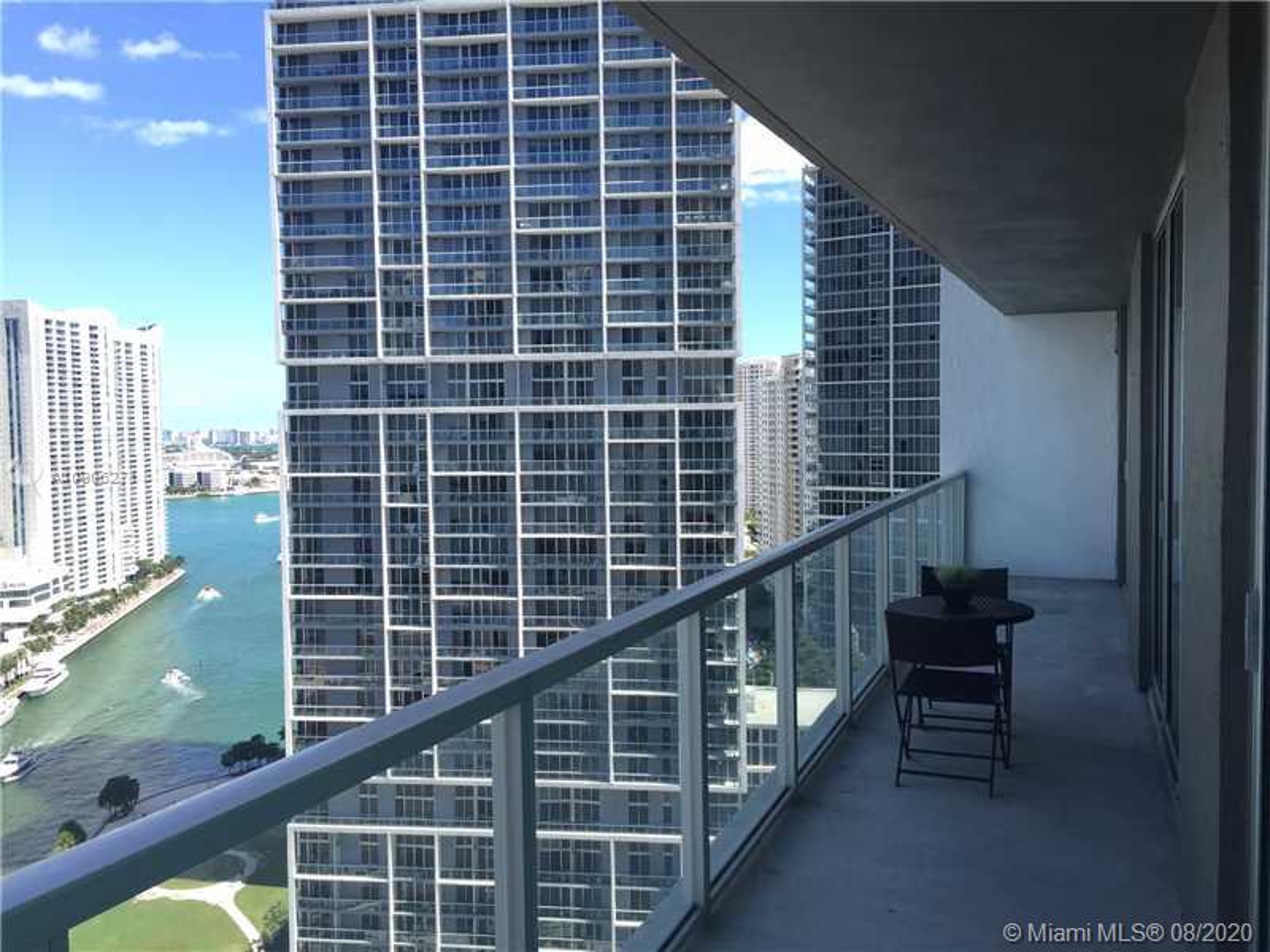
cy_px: 476
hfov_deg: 61.7
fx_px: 1064
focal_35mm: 29
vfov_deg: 48.2
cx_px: 635
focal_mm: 4.15
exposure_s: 1/682
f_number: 2.2
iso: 32
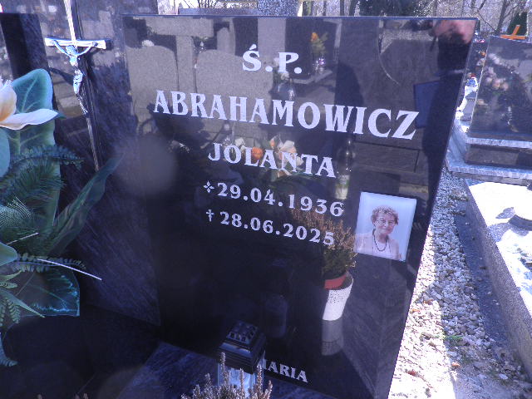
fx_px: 369
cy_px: 200
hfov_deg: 71.6
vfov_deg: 56.8
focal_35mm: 24
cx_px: 266
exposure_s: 1/125
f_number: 3.3
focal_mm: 4.3
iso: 64
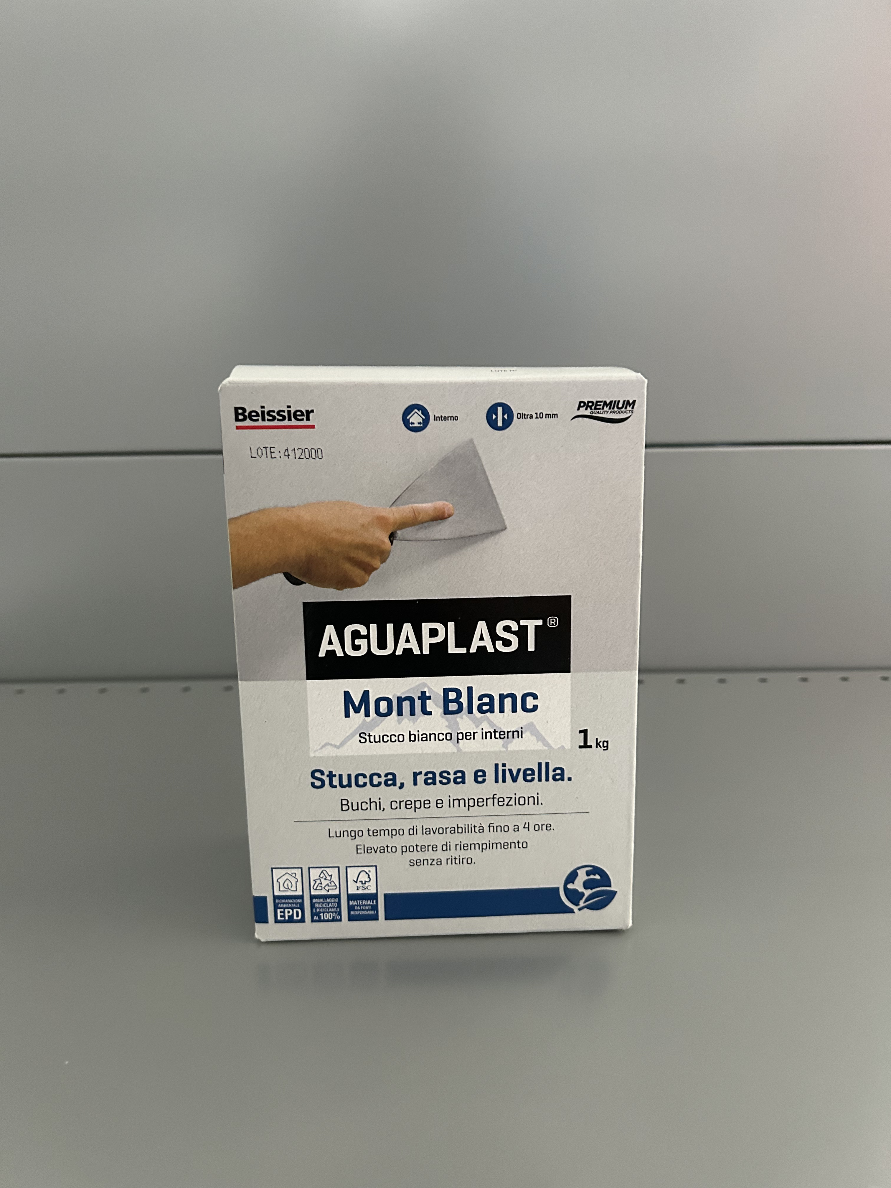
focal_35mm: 26
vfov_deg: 67.3
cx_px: 446
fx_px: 892
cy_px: 594
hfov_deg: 53.1
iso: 500
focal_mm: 5.7
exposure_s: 1/57
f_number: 1.5
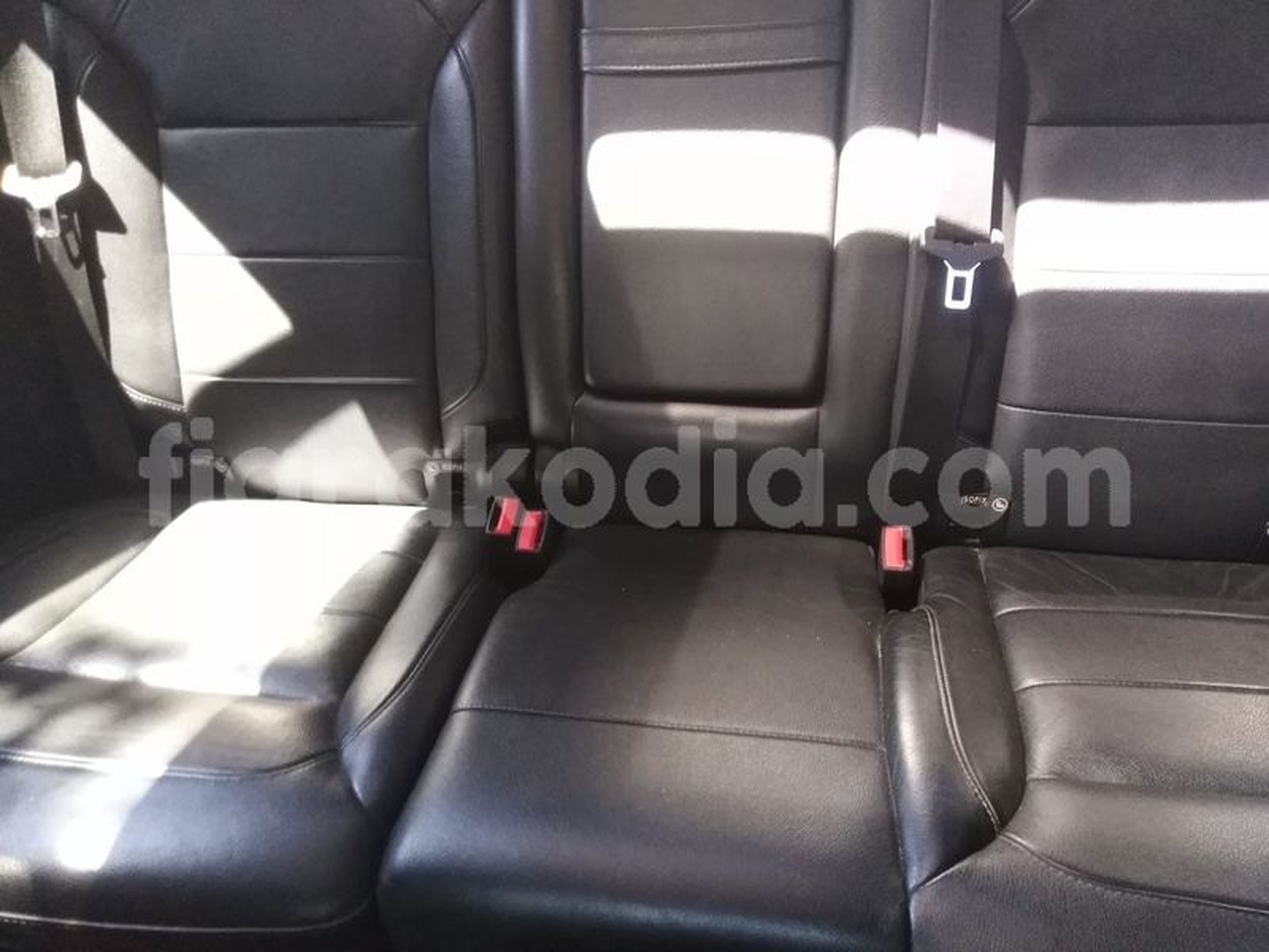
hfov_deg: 69.4
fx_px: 916
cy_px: 476
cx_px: 634
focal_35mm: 25
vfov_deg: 54.9
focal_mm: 3.46
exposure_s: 1/20
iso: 802
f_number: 2.2
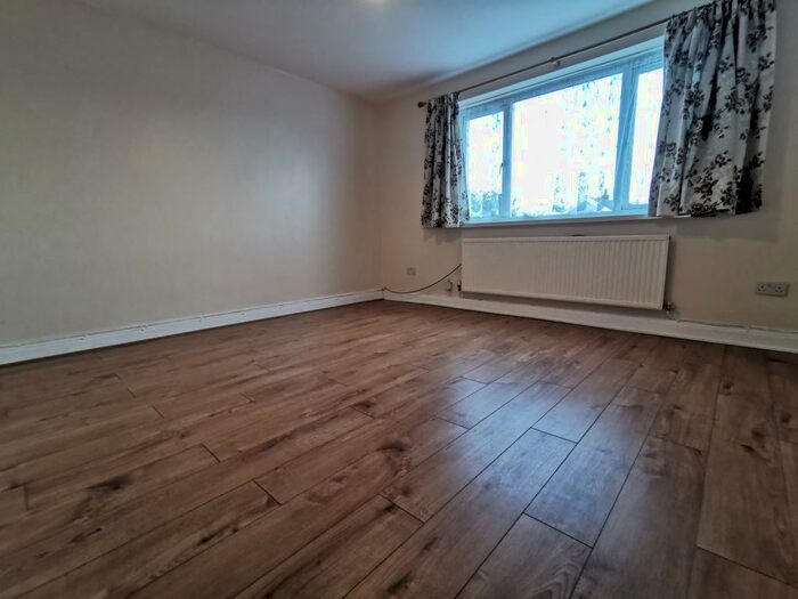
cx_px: 399
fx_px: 369
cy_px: 300
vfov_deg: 78.1
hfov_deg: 94.5
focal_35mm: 16
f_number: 2.2
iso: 250
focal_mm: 2.35
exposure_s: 1/60
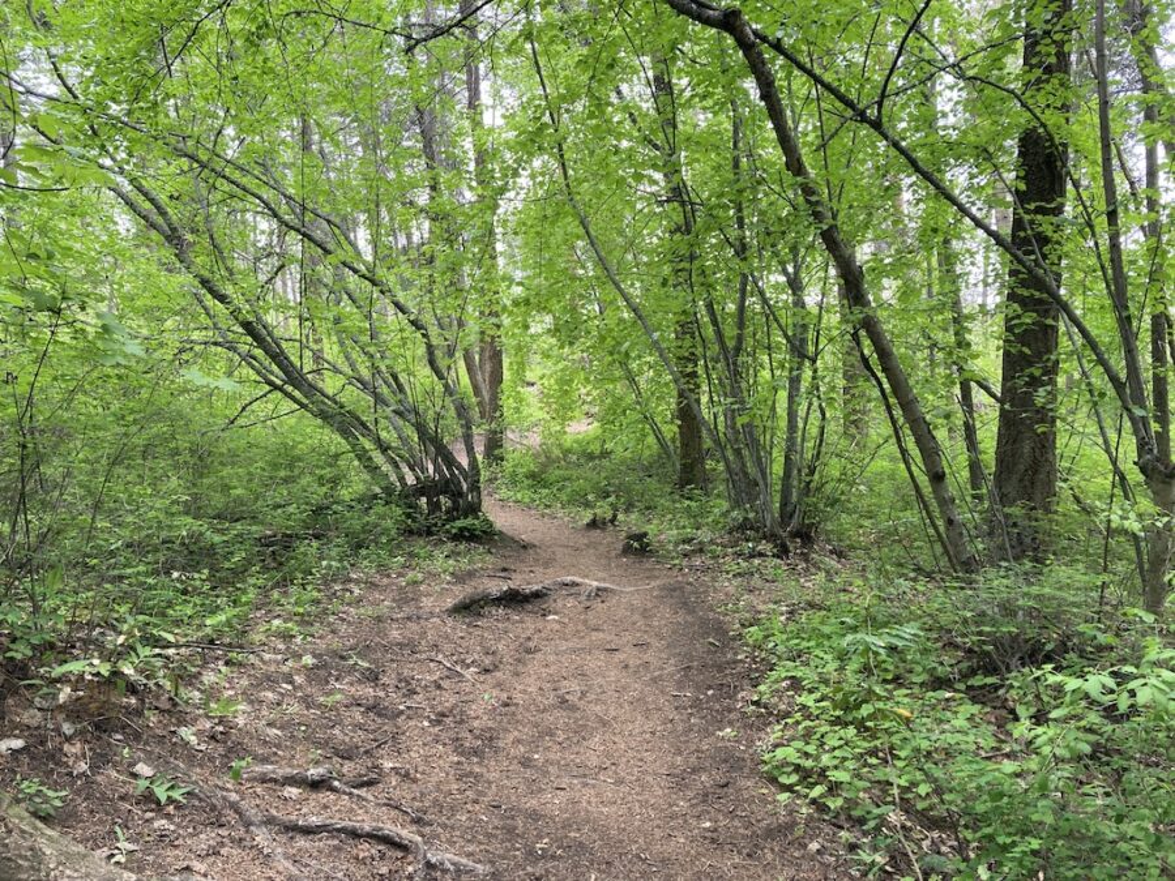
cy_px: 440
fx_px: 950
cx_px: 588
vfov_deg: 49.7
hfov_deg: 63.4
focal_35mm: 28
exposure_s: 1/121
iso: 80
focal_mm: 3.99
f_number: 1.8
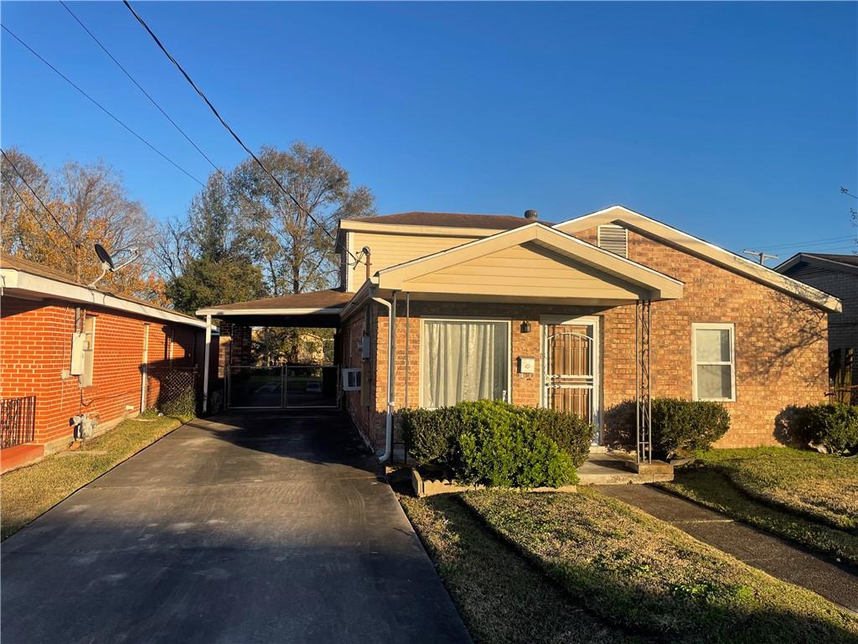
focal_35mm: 26
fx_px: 644
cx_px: 429
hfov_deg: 67.3
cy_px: 322
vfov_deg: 53.1
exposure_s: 1/2398
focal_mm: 4.2
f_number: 1.6
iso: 32
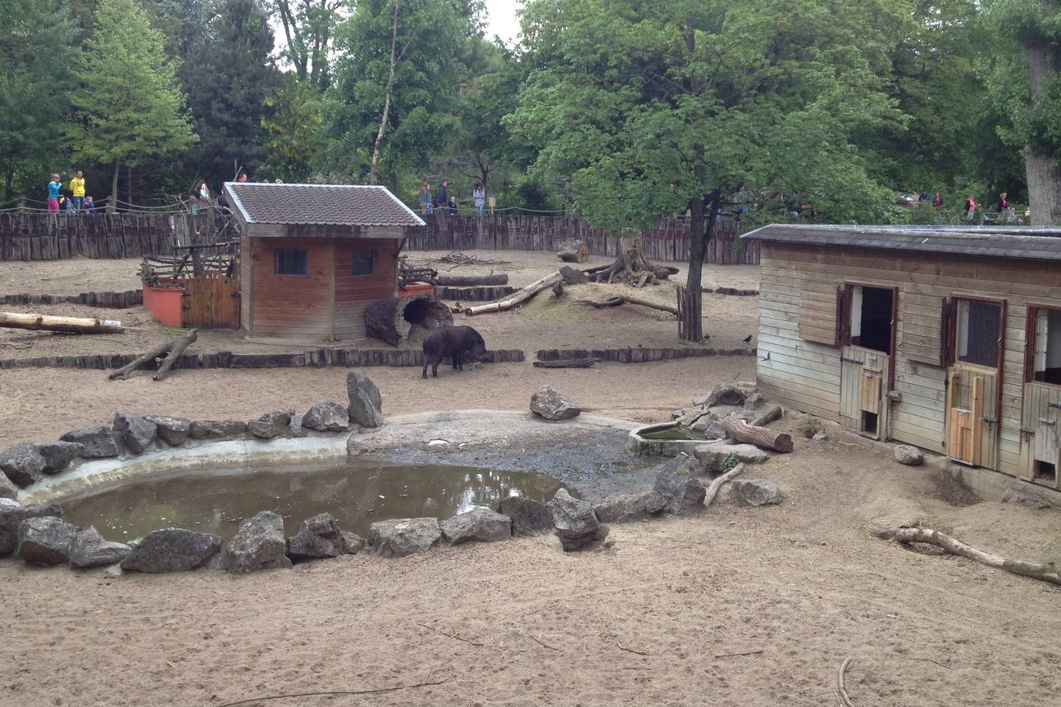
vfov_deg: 29.8
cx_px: 526
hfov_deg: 43.6
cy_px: 314
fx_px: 1326
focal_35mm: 45
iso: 50
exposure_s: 1/264
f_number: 2.4
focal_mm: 4.28
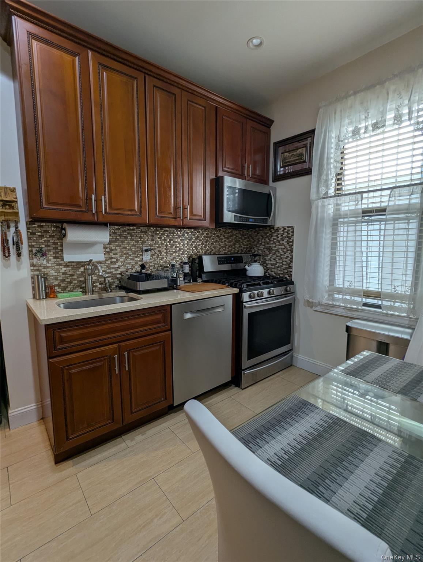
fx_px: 260
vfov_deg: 94.4
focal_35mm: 16
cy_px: 281
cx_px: 212
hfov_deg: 78.3
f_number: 2.2
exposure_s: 1/40
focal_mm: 2.35
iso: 47
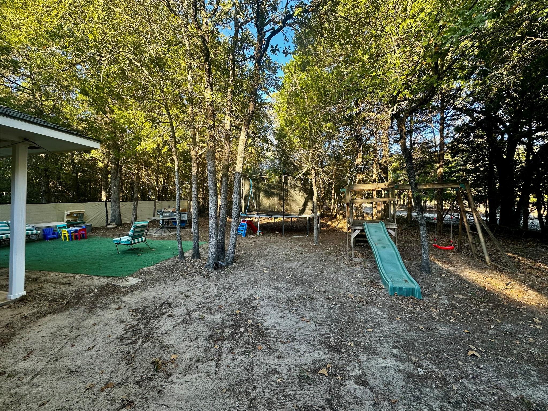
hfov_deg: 102.1
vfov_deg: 85.7
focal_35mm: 14
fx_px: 222
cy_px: 206
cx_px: 274
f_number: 2.2
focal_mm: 2.22
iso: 64
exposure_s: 1/99
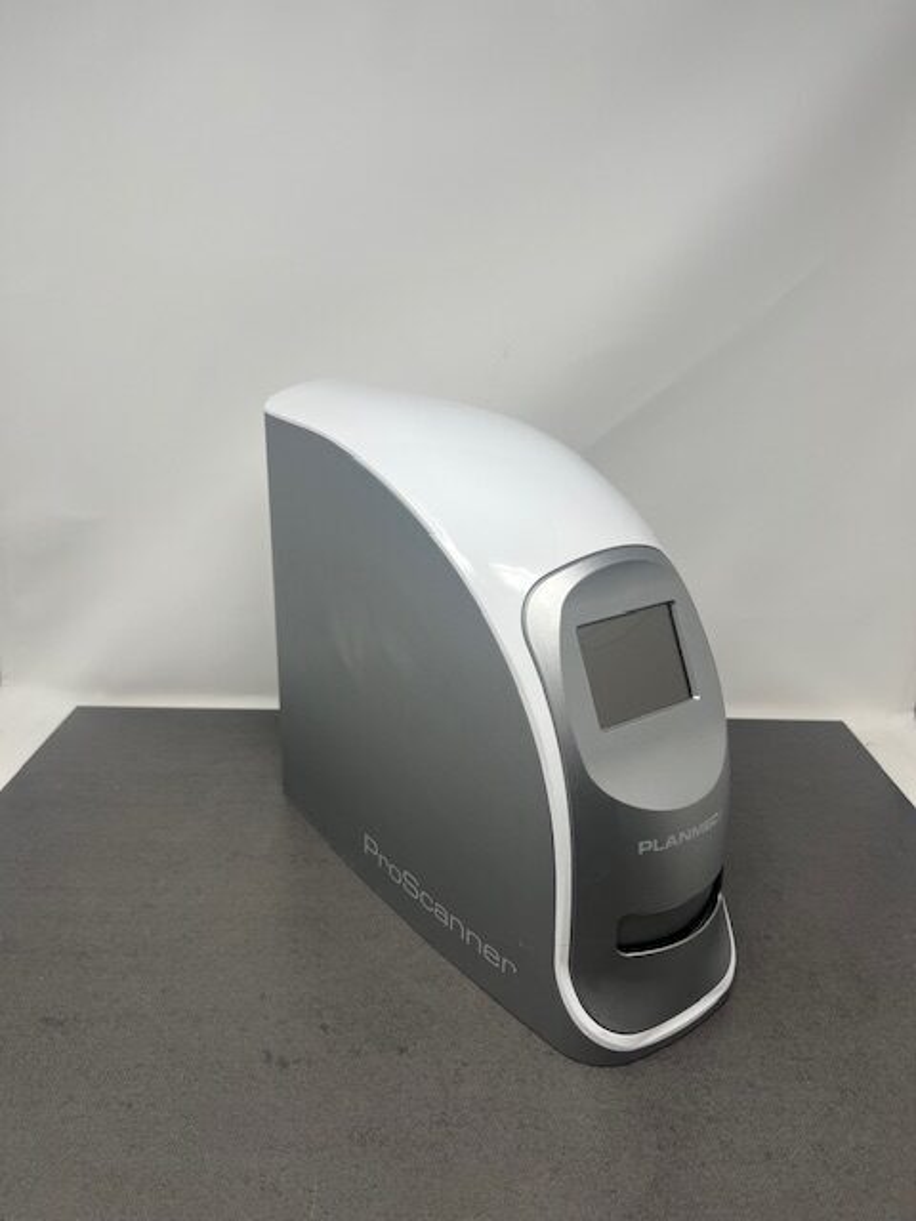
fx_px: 917
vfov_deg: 67.3
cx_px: 458
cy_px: 610
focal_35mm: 26
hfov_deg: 53.1
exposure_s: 1/155
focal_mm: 5.1
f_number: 1.6
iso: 40
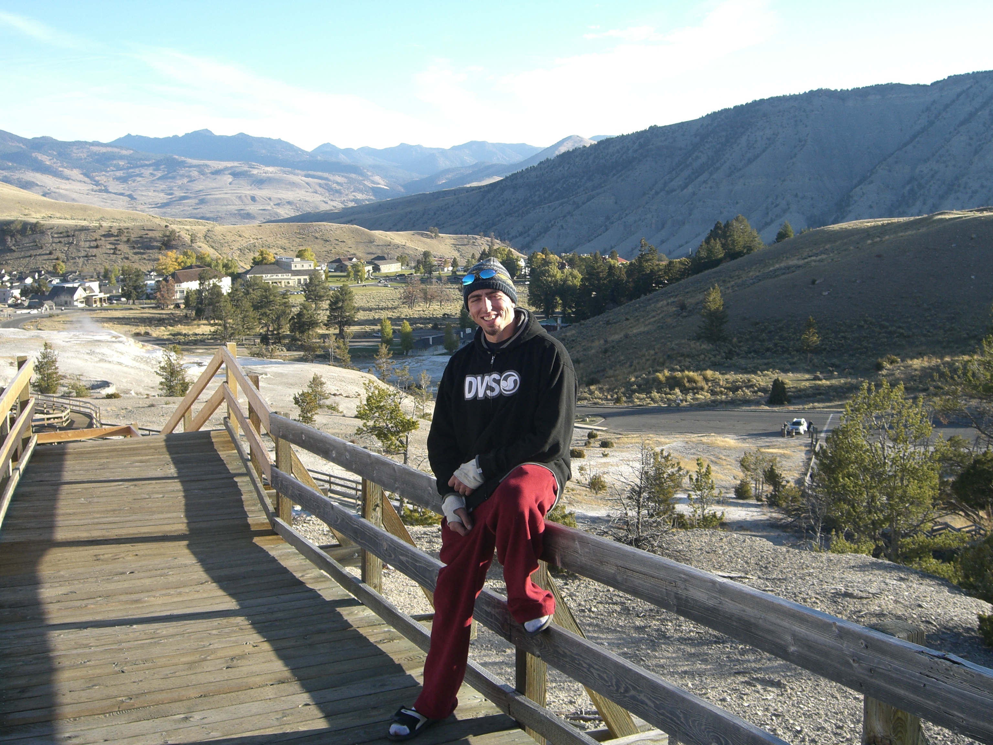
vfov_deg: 37.7
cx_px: 496
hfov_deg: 49.0
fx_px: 1090
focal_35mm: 38
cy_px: 372
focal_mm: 7.9
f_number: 4
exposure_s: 1/250
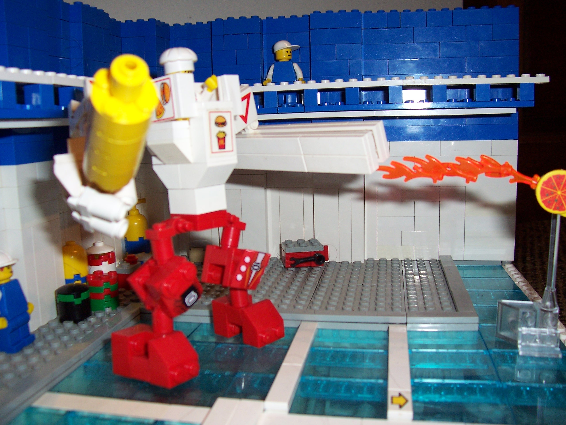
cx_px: 283
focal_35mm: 34
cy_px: 212
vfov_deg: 41.8
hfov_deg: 54.0
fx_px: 556
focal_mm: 5.6
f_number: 2.7
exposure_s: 1/60
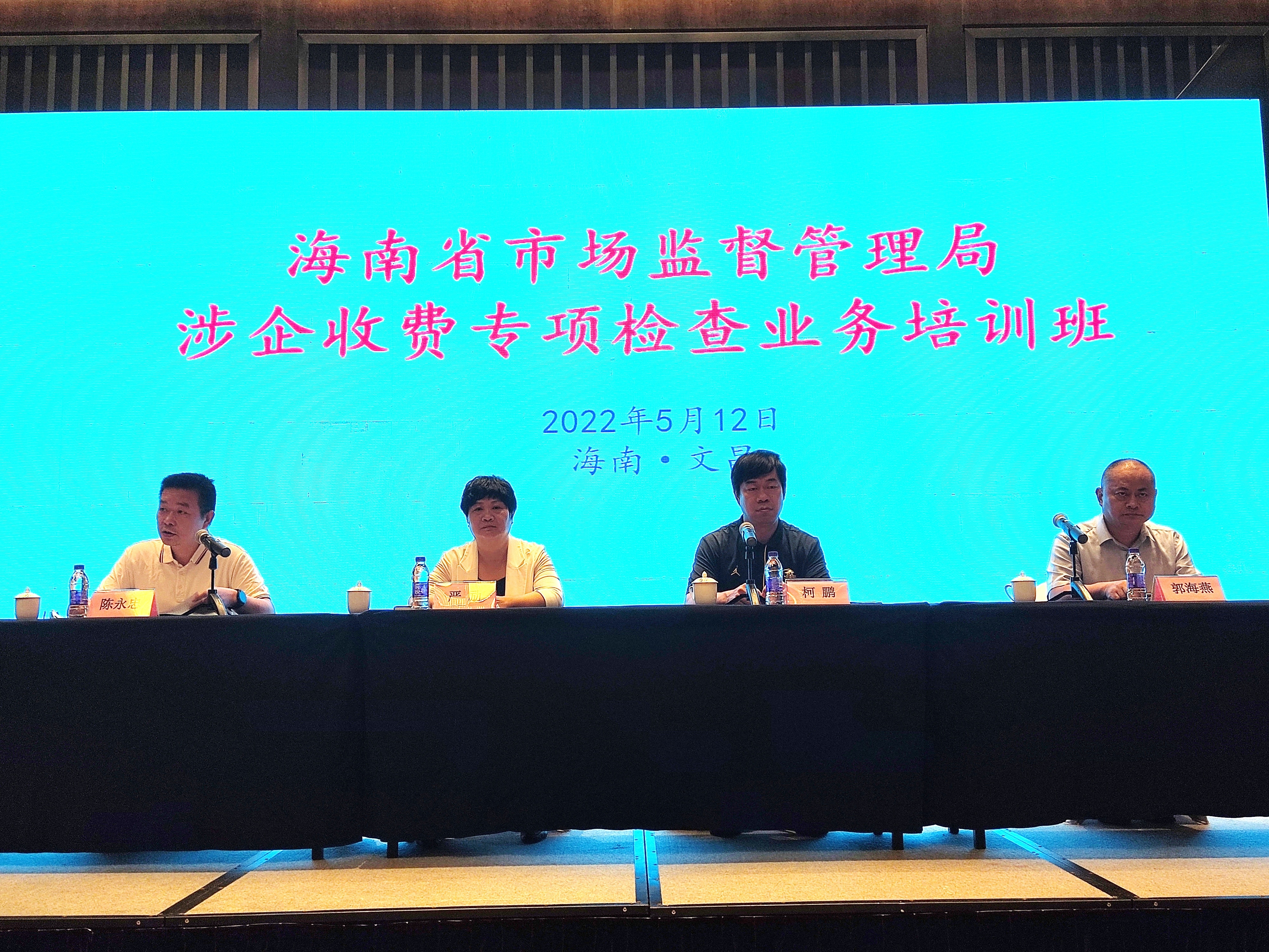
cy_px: 476
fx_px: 1246
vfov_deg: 41.8
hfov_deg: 54.0
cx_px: 634
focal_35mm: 34
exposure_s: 1/50
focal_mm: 4.74
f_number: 1.79
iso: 59
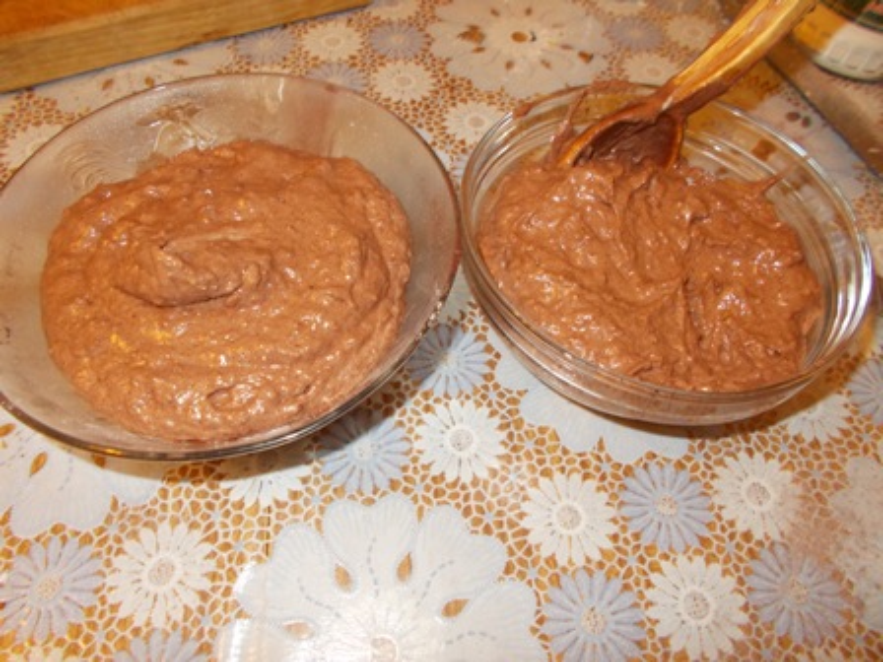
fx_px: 663
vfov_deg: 53.1
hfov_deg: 67.3
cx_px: 442
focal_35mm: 26
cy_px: 331
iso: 200
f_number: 3.2
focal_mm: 4.6
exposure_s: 1/25
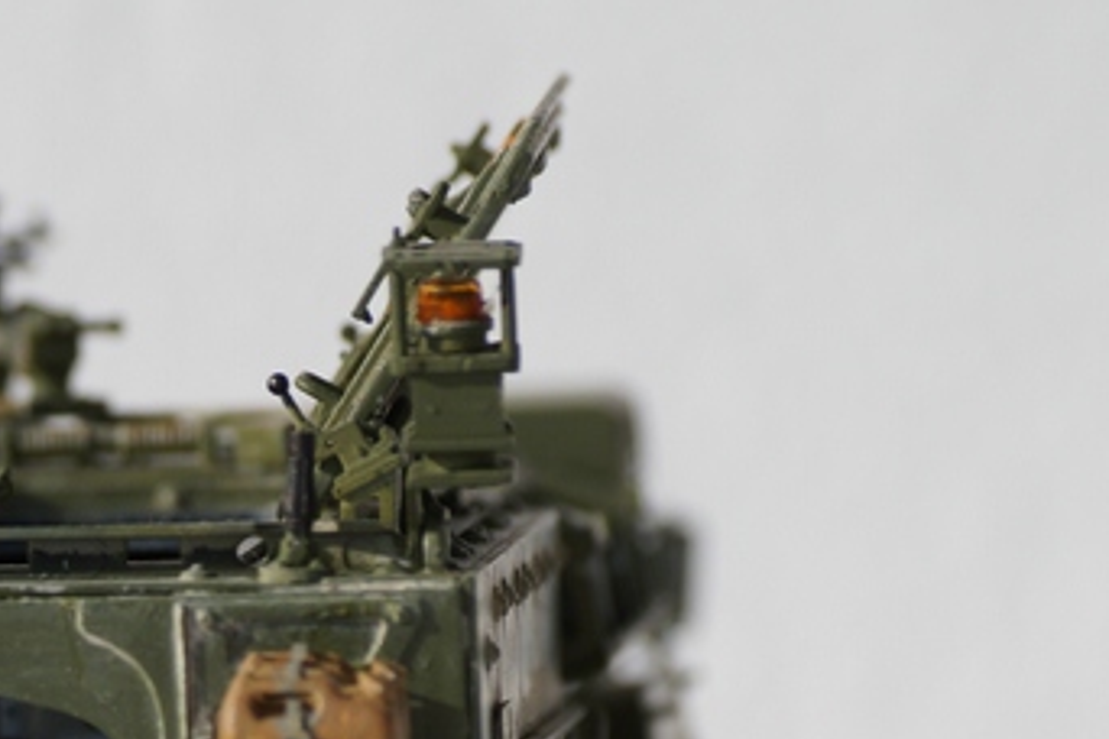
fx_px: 20238
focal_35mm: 657
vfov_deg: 2.1
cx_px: -94
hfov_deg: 3.1
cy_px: 1015
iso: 100
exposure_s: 1/500
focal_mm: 150
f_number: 7.1
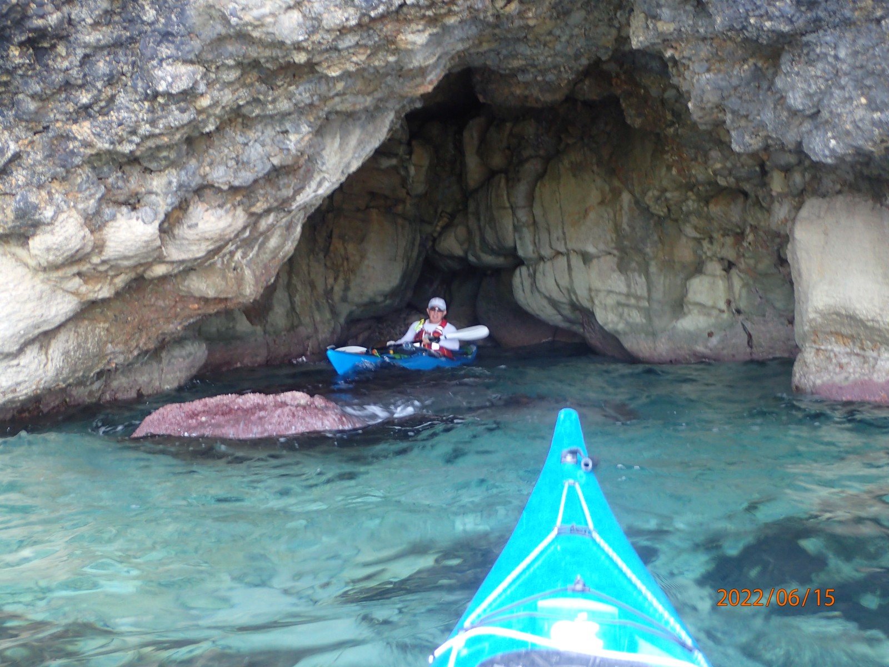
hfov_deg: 43.9
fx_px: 1104
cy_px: 334
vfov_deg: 33.6
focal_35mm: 43
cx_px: 444
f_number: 2.9
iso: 200
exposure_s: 1/40
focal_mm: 7.86
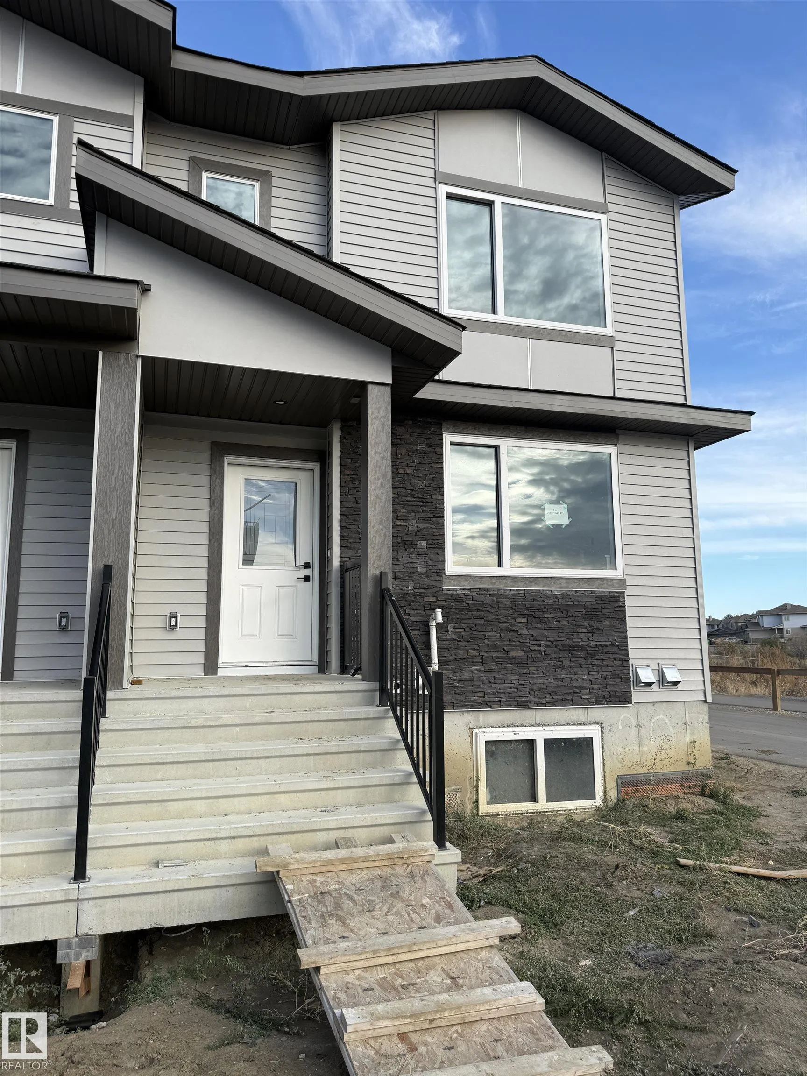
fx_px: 746
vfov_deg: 71.6
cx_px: 404
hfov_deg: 56.8
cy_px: 538
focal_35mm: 24
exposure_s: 1/1585
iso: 80
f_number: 1.78
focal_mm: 6.76
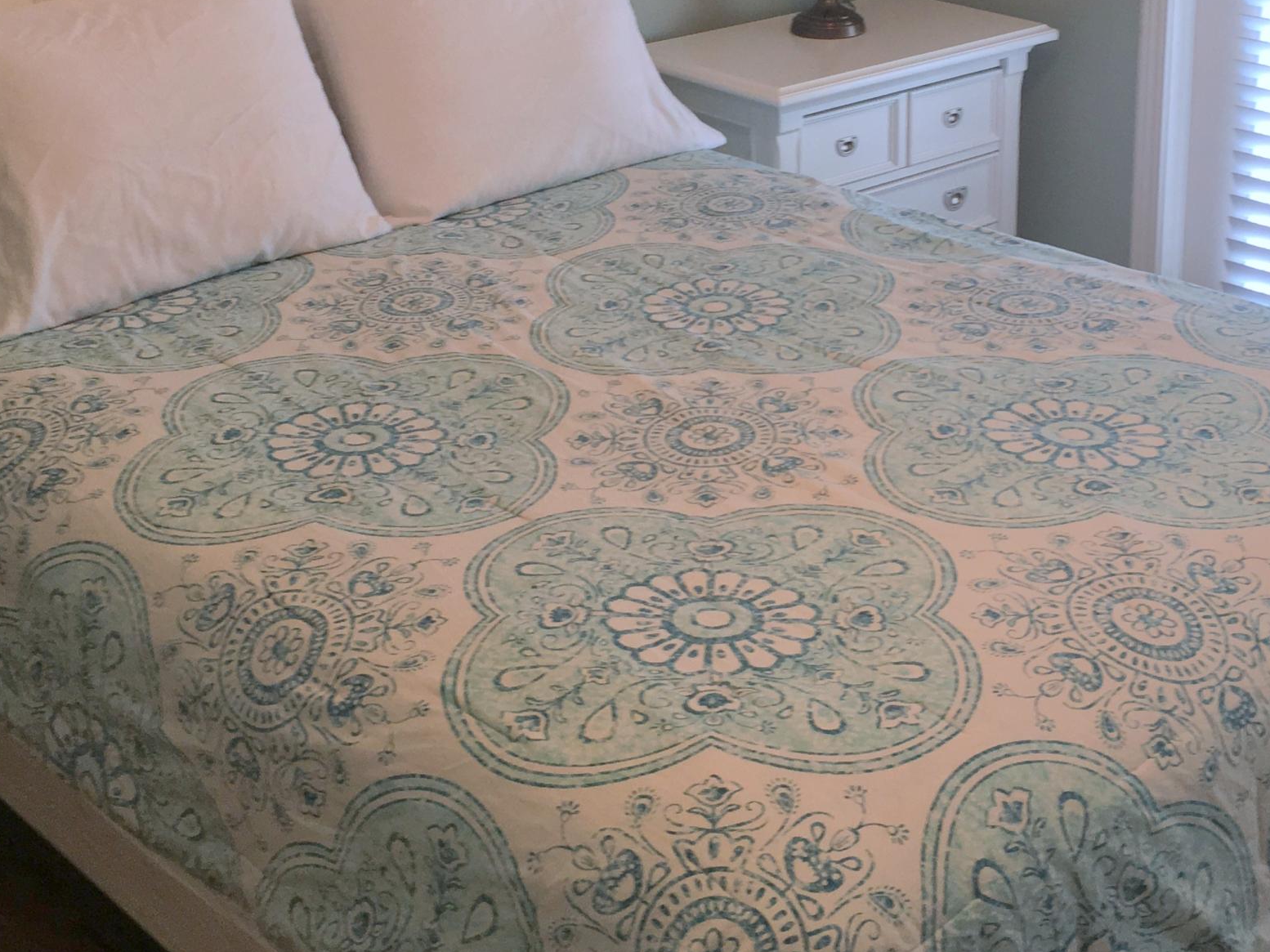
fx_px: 2054
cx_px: 798
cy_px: 247
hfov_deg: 34.2
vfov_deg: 25.8
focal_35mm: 56
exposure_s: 1/30
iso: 40
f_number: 2.2
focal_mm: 4.15
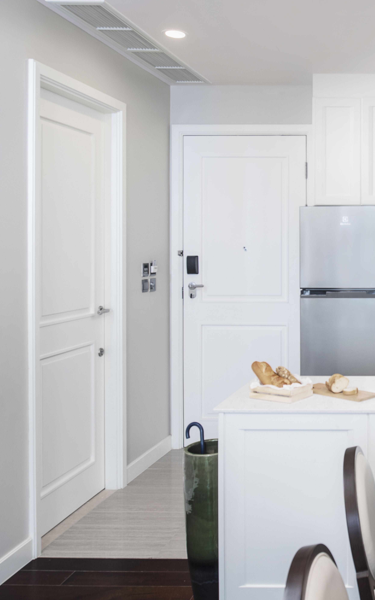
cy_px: 302
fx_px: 605
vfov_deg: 52.7
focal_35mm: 37
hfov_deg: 31.0
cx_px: 405
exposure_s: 1/15
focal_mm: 24
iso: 250
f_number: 8
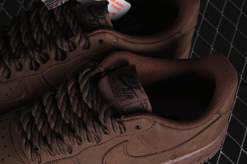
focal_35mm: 121
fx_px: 830
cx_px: 76
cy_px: 102
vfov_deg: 11.3
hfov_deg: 16.9
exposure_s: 1/50
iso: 160
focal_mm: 50
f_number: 6.3
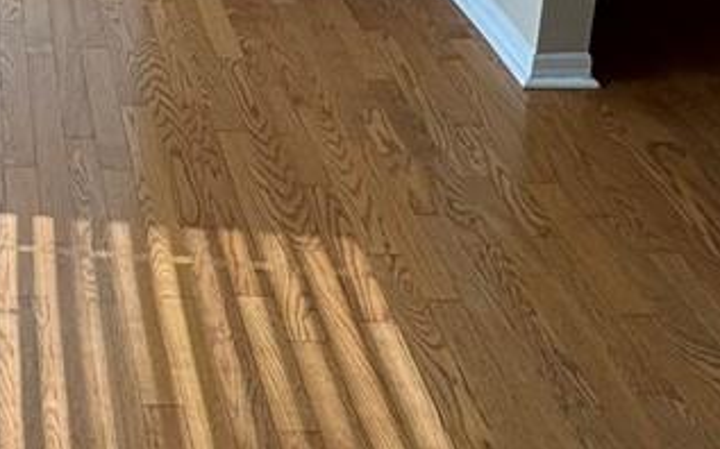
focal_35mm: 75
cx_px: -23
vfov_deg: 16.4
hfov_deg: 25.9
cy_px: -145
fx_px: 1471
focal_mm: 2.22
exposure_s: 1/128
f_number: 2.2
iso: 40
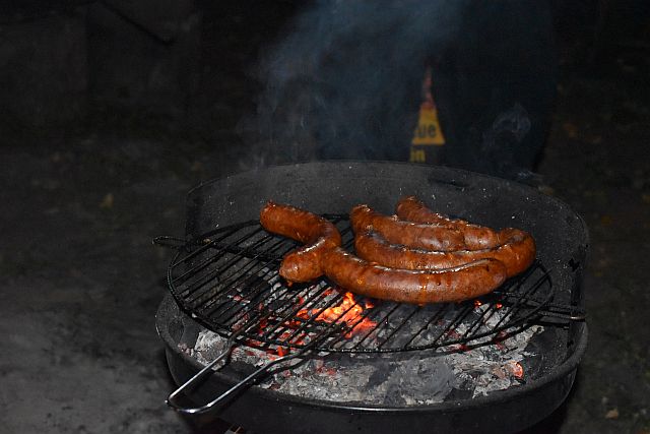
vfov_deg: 16.6
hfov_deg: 24.6
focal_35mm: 82
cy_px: 217
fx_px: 1490
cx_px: 325
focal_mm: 55
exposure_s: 1/60
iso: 6400
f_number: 5.6
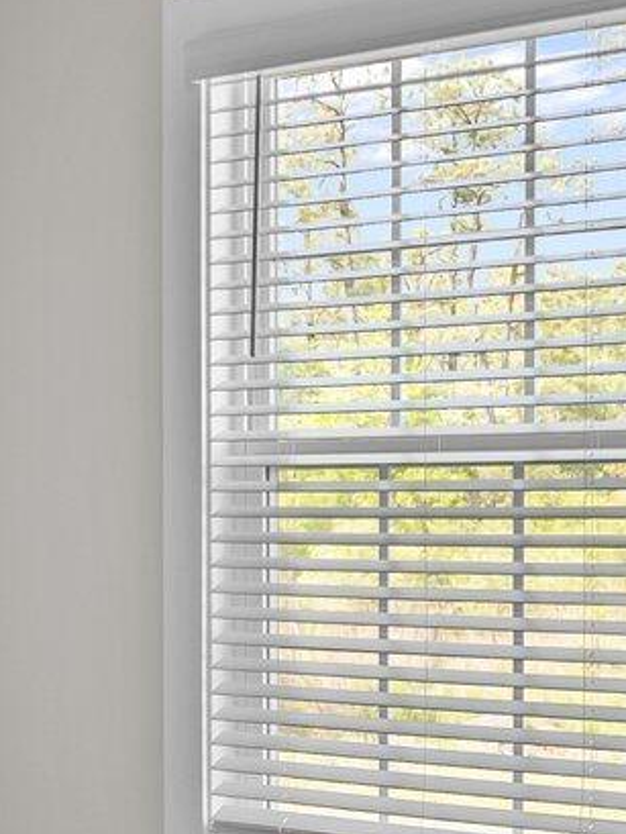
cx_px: 206
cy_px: 499
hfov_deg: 19.1
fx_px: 1856
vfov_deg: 25.3
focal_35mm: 77
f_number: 4
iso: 320
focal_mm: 16
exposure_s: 1/25
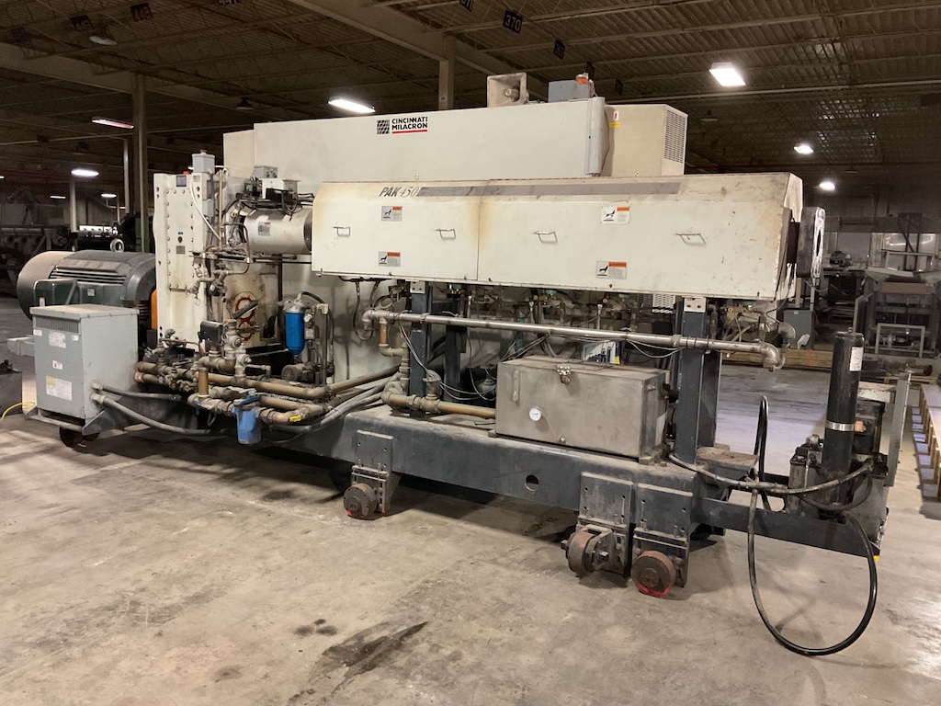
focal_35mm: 29
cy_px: 353
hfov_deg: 61.7
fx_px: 788
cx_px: 470
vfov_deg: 48.2
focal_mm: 3
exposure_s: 1/30
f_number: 1.8
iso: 250
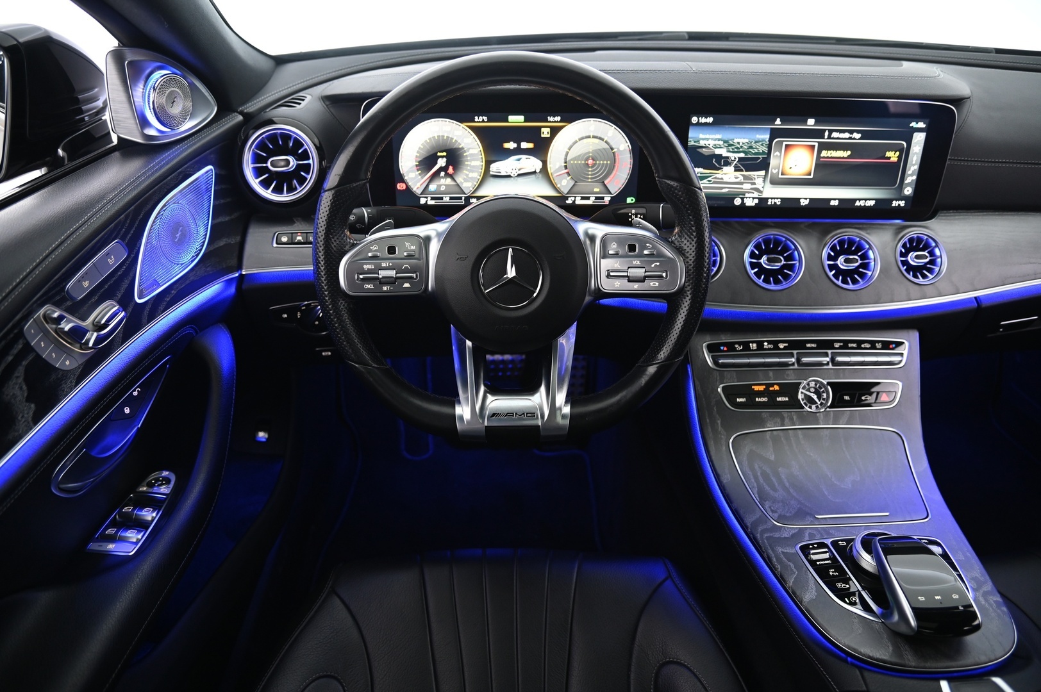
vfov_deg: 53.1
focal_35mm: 24
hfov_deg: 73.8
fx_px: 693
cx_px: 520
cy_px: 346
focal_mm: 24
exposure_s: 1/15
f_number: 4
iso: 2000
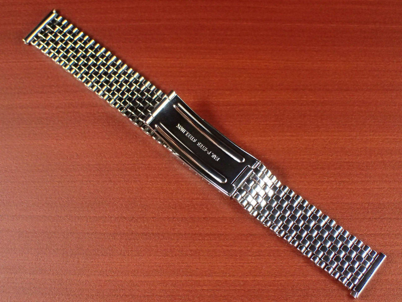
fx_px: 615
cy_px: 151
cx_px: 201
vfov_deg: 27.5
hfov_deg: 36.2
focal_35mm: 53
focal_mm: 9.61
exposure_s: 1/60
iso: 800
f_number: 4.5
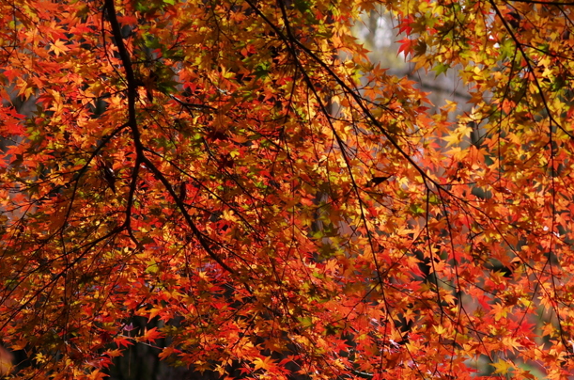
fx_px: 2799
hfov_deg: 11.7
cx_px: 424
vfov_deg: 7.8
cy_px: 188
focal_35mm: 176
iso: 100
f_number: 4
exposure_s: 1/160
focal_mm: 70
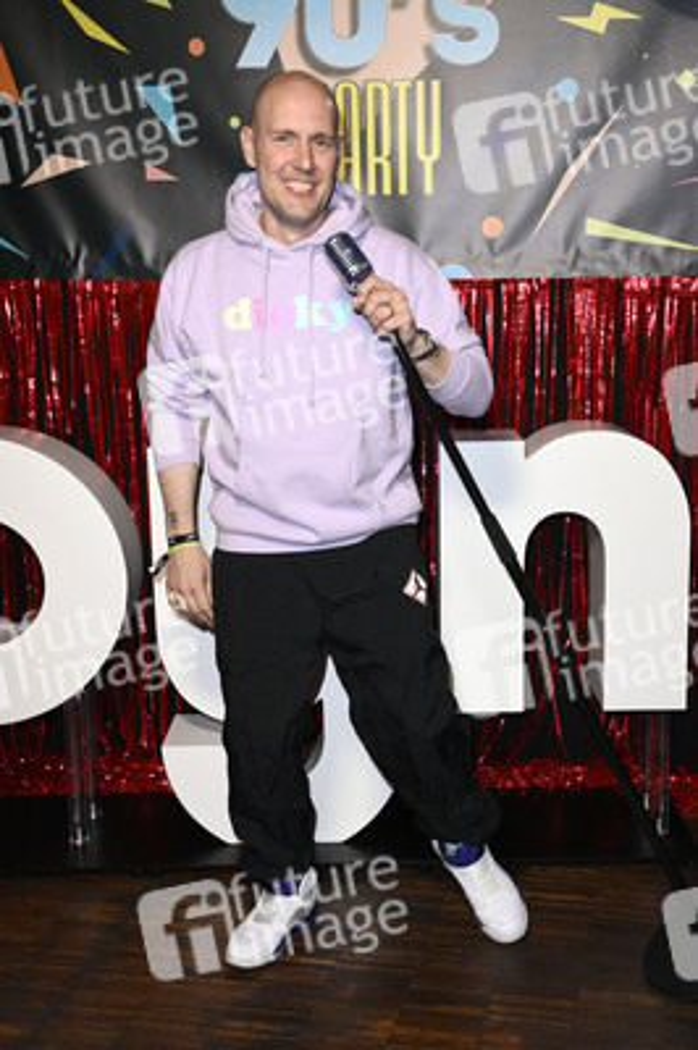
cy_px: 525
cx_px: 349
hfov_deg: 30.5
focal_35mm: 44
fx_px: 1282
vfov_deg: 44.5
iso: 2000
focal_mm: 44
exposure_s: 1/250
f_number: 5.6
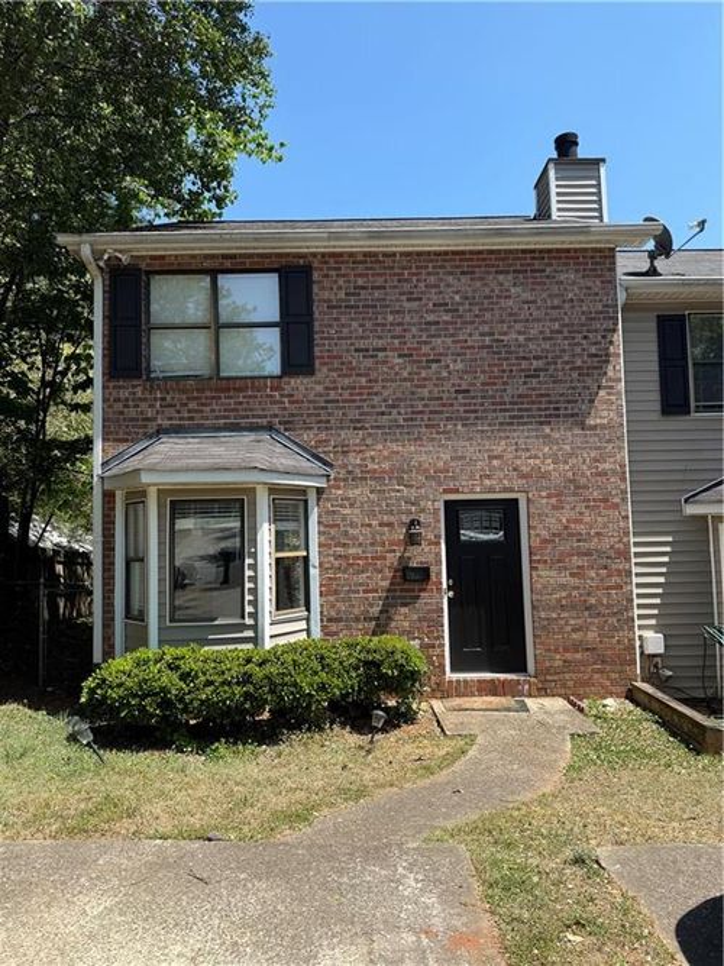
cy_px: 483
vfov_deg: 71.6
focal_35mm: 24
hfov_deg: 56.8
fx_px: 670
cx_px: 362
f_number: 1.78
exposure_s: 1/2445
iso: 80
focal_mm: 6.76
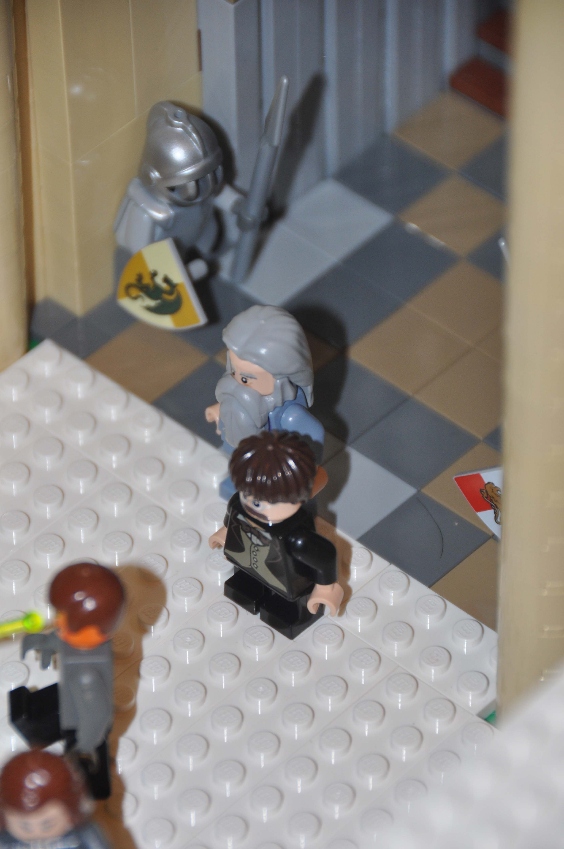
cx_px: 282
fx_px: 7068
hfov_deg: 4.6
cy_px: 424
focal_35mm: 300
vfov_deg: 6.9
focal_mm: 200
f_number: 5.6
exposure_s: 1/60
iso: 500
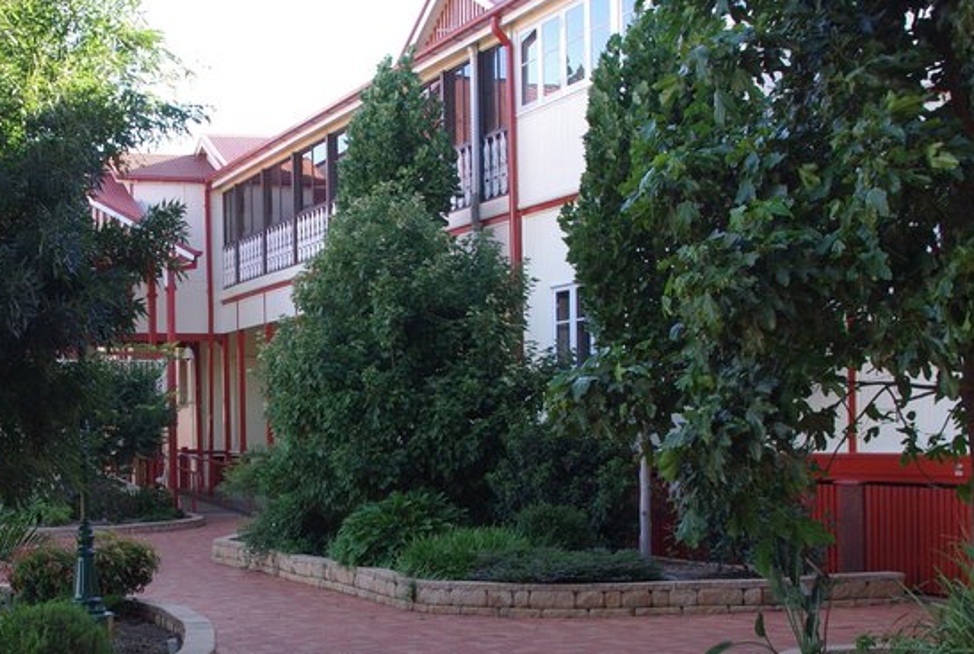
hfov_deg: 33.8
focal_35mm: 58
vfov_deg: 23.3
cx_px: 265
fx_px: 1572
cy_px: 465
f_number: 8
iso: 250
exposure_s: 1/50
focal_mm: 21.25
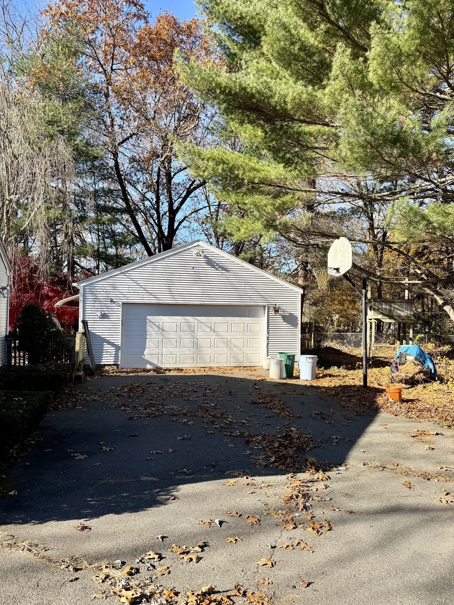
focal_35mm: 24
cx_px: 227
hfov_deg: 56.8
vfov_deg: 71.6
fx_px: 420
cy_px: 302
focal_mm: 6.76
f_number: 1.78
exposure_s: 1/1901
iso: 80
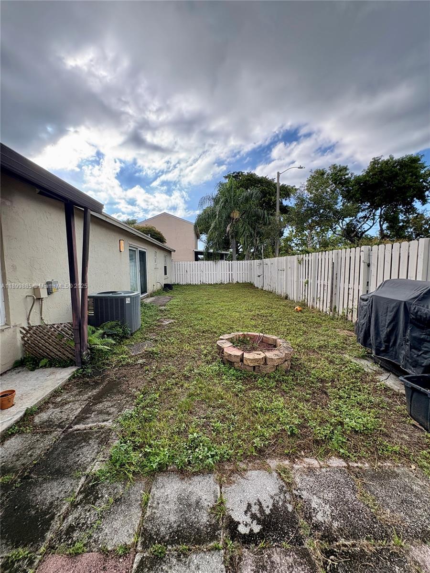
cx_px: 215
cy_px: 286
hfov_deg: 85.7
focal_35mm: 14
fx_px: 232
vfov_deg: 102.1
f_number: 2.2
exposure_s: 1/479
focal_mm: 2.22
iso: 64
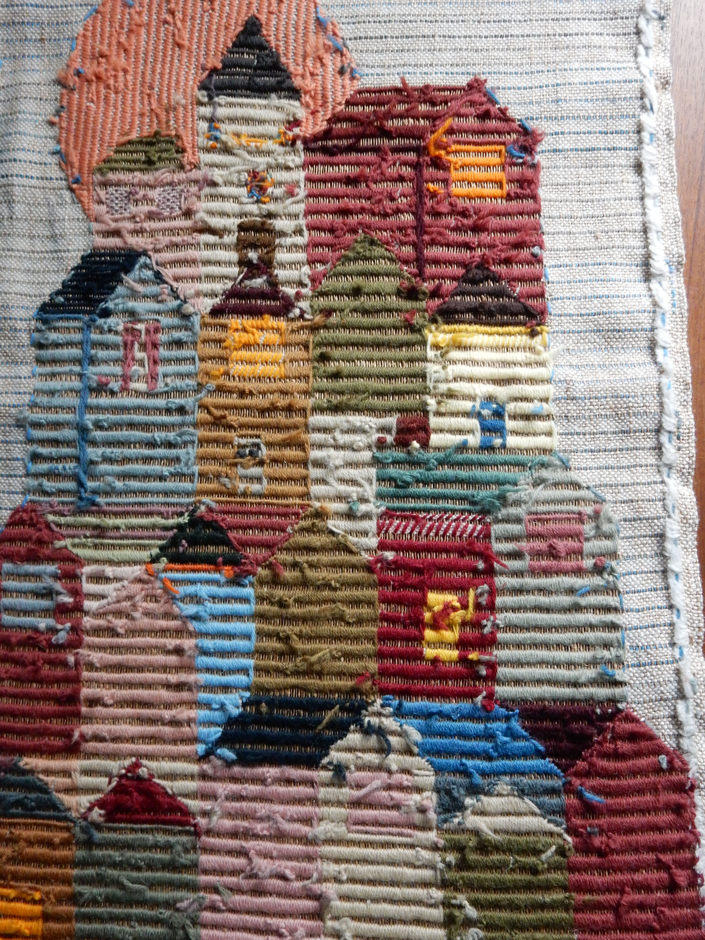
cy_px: 470
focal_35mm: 30
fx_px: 815
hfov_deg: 46.8
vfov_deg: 60.0
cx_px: 352
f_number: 4
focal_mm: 5.4
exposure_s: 1/40
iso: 500
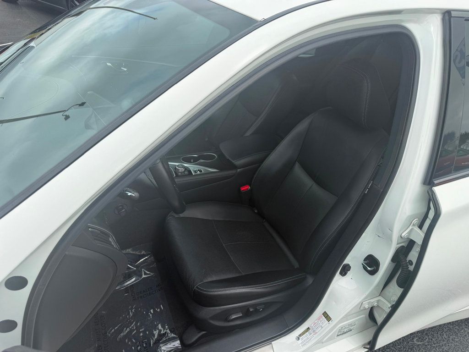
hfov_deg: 71.6
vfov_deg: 56.8
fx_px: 325
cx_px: 234
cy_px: 176
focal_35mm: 24
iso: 80
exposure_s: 1/1770
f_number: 1.78
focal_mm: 6.76
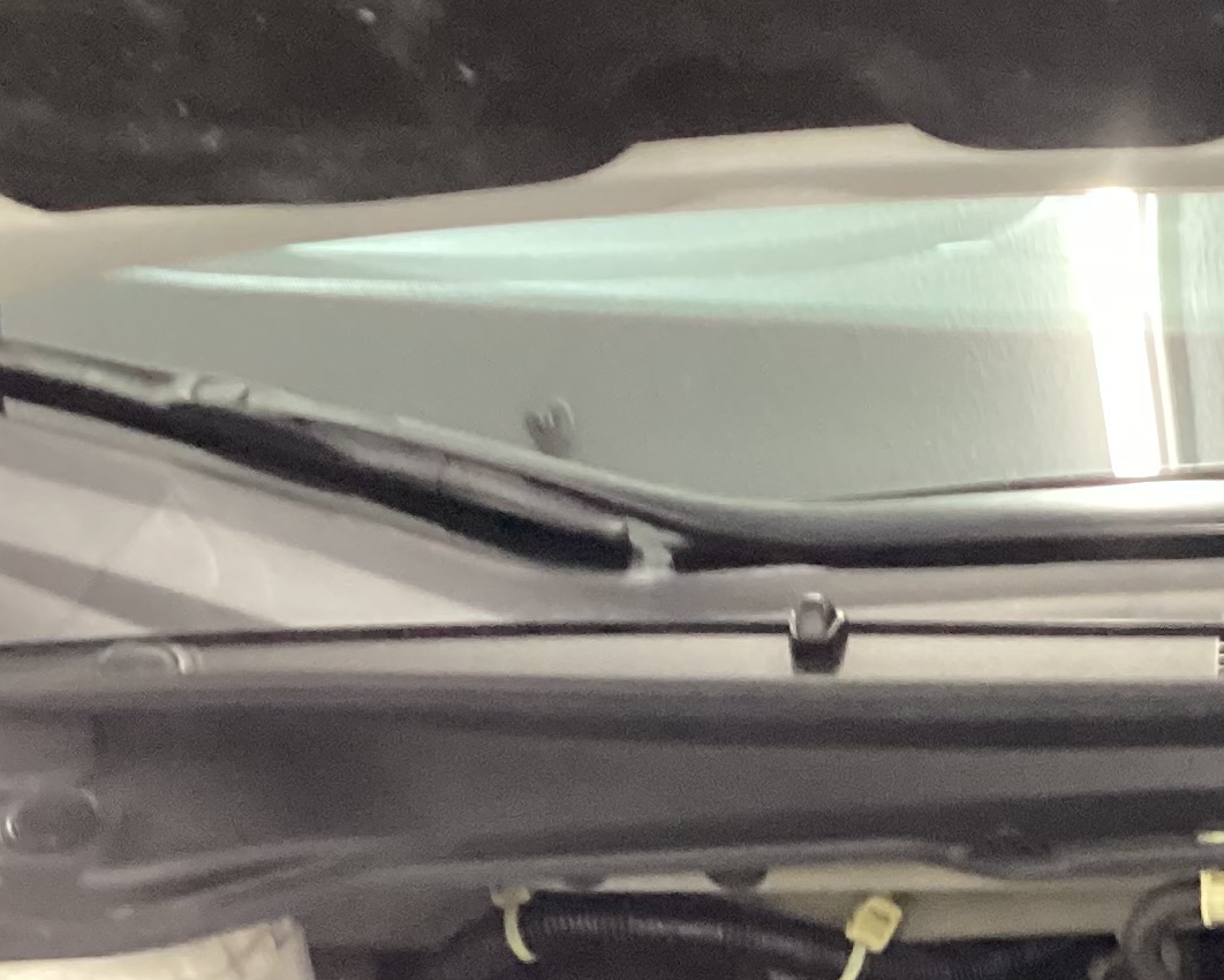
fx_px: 3370
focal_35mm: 93
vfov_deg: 15.6
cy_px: 1352
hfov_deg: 19.6
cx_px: 1369
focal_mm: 3.3
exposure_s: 1/25
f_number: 2.4
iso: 400
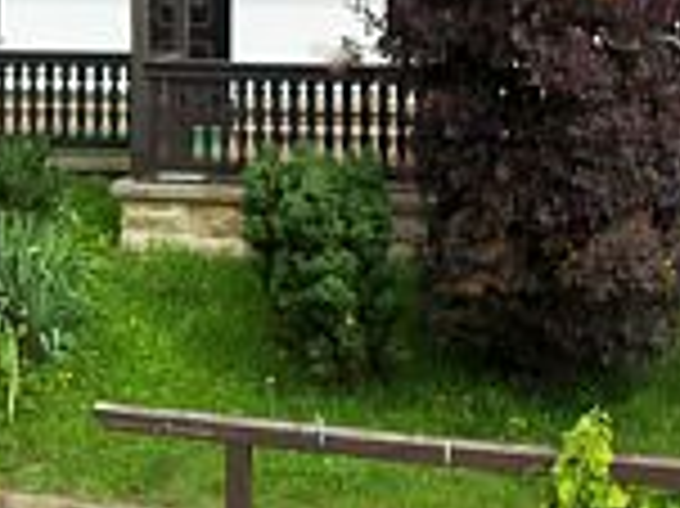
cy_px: -90
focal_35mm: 69
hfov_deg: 27.8
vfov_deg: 20.1
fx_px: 1354
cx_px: 162
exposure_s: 1/500
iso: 80
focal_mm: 5.2
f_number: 3.4
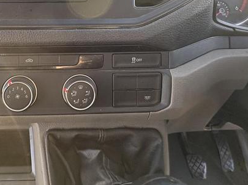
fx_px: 222
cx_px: 66
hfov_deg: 55.9
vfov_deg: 41.4
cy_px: 15
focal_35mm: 31
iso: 125
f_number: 2.2
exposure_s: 1/117
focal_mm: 2.22
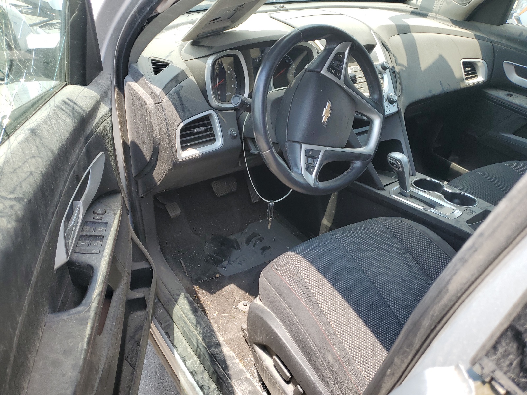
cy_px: 198
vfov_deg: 53.1
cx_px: 264
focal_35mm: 26
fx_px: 396
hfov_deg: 67.3
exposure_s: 1/625
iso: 50
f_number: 1.5
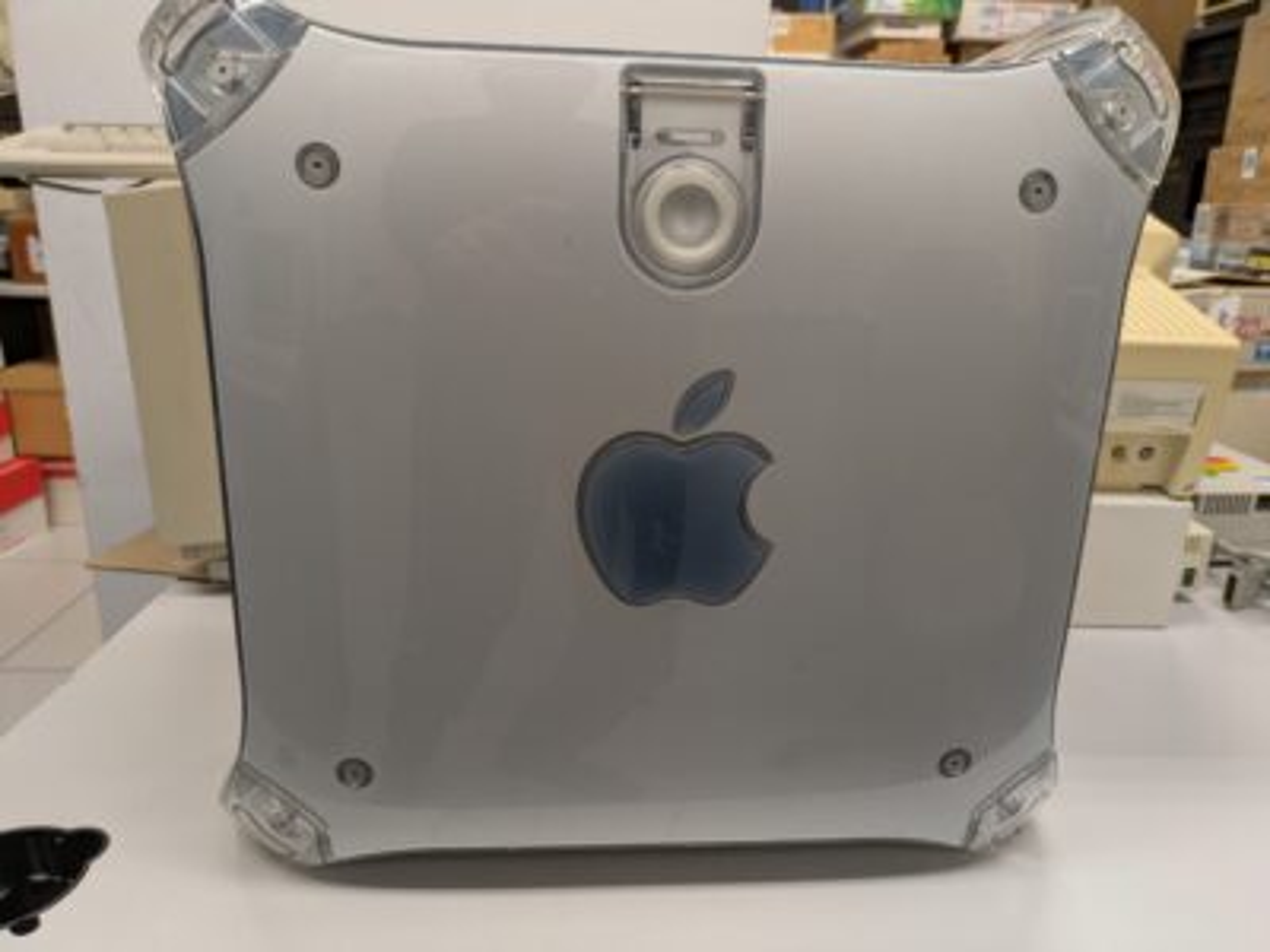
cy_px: 476
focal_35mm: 25
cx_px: 635
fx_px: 917
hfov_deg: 69.4
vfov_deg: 54.9
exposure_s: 1/24
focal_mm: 5.43
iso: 52
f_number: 1.89
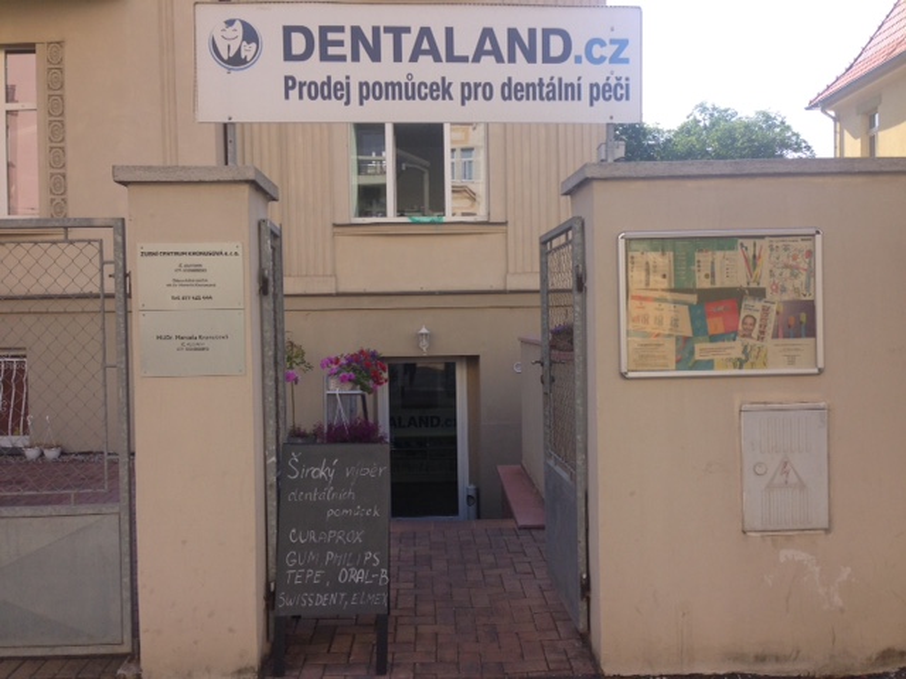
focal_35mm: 33
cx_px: 453
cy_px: 340
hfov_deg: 55.4
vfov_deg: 42.9
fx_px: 864
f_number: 2.4
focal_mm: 4.12
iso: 50
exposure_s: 1/493
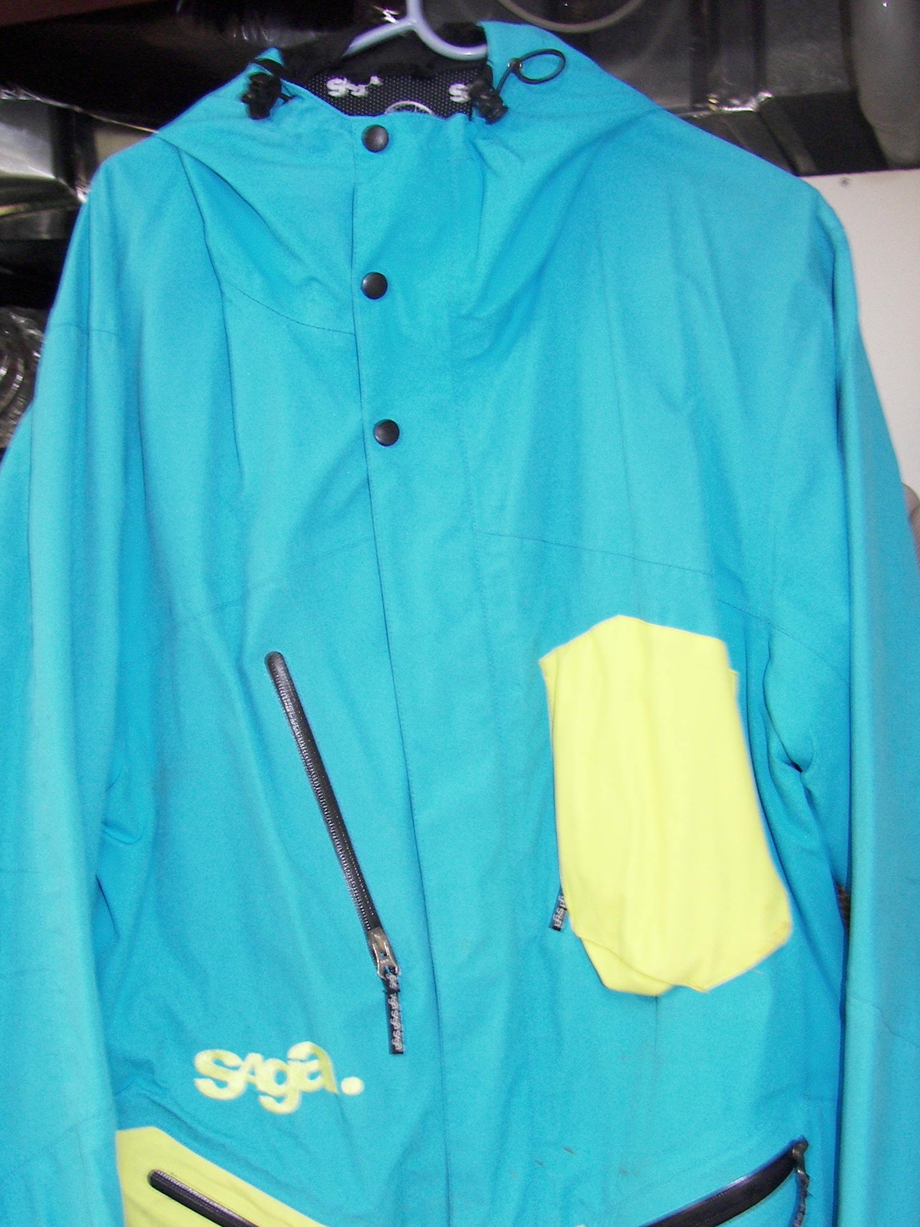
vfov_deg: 37.9
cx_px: 448
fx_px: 1772
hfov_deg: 29.1
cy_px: 791
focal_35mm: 50
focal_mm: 6
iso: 125
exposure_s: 1/8
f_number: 2.8
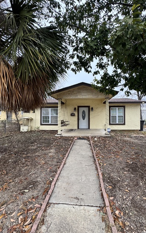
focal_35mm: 15
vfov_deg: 101.4
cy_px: 117
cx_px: 83
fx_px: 95
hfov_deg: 74.5
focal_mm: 2.22
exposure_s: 1/99
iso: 50
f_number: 2.2
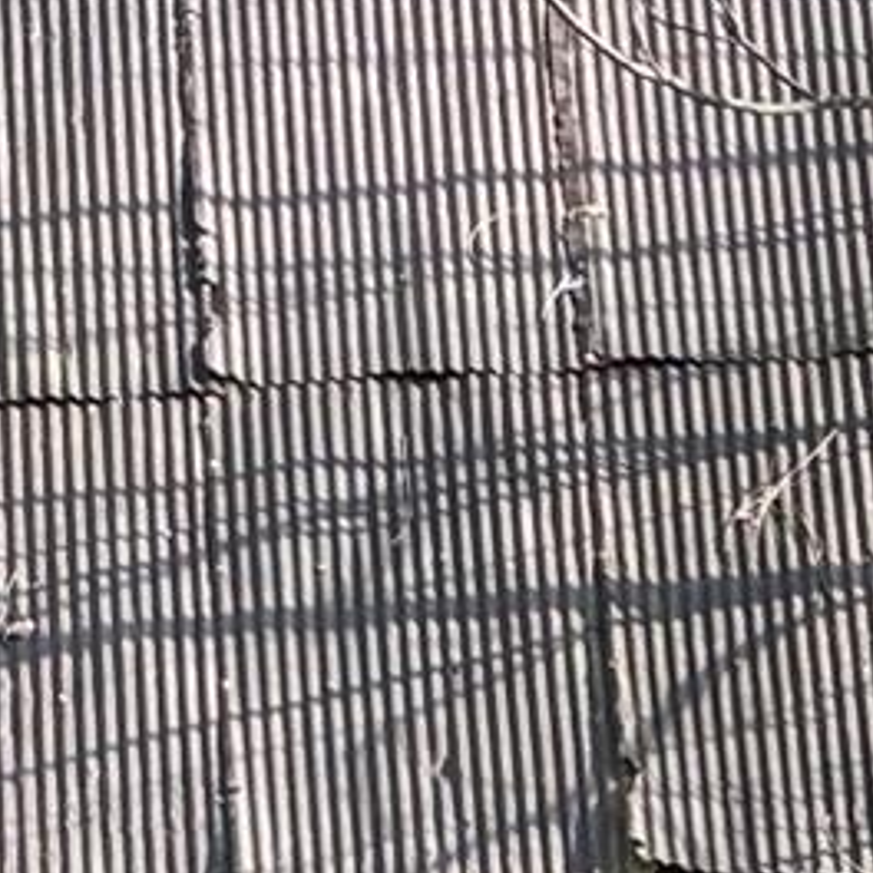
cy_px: 883
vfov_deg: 2.1
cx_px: -777
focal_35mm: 824
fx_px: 23511
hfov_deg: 2.1
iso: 50
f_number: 2.8
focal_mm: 15.66
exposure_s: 1/236
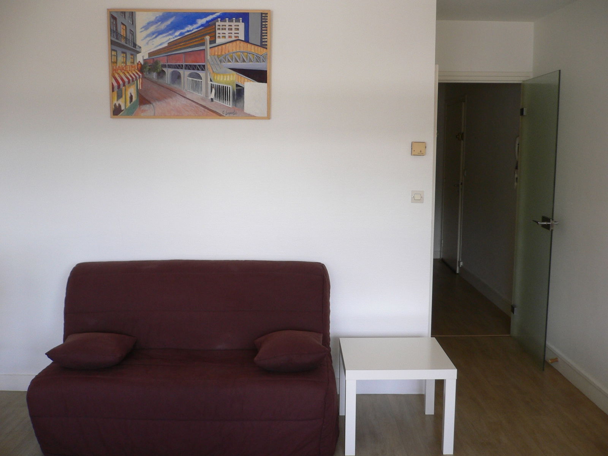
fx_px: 615
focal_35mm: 35
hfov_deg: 52.6
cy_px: 228
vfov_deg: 40.7
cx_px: 304
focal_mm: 5.8
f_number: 2.8
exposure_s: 1/80
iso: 100
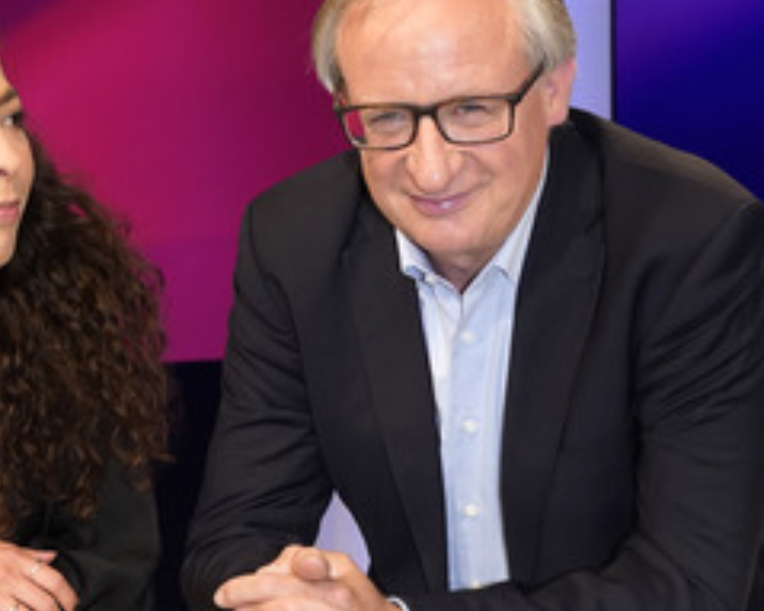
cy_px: 288
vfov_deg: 22.1
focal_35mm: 69
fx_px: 1560
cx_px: 232
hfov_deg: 27.3
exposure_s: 1/160
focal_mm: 39
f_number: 5.6
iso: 2000
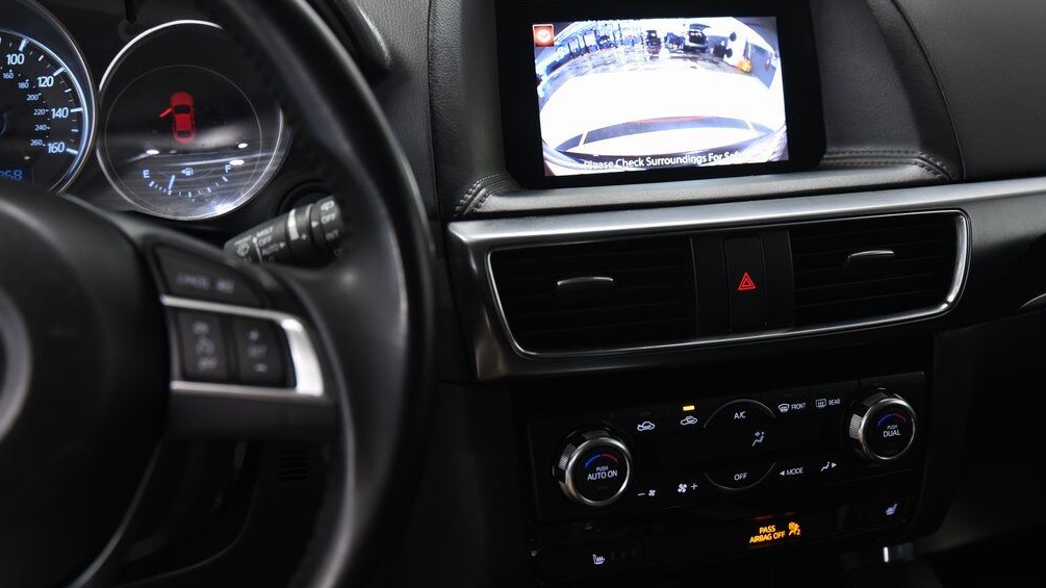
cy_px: 245
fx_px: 1303
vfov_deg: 25.4
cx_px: 518
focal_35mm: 47
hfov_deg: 43.7
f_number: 4
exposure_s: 1/30
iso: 1600
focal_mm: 44
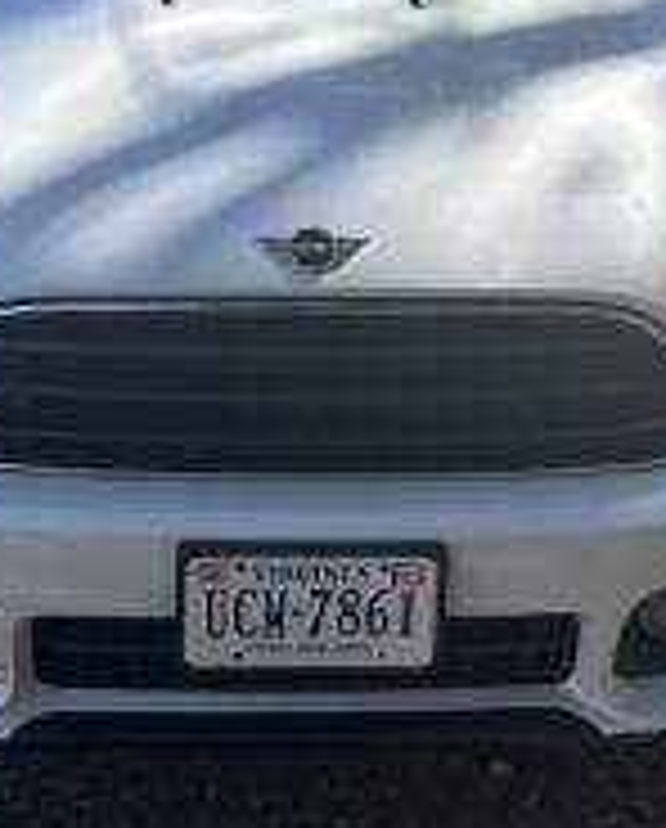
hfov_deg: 23.9
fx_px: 1572
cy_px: 32
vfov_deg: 28.0
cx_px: 274
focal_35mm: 64
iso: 80
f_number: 1.78
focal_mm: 6.86
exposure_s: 1/1639
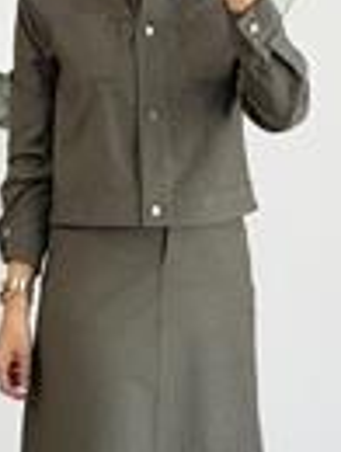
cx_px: 164
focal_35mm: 152
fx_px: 1990
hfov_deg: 9.8
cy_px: 231
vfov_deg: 13.0
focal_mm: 6.76
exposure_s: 1/219
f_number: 1.78
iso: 50
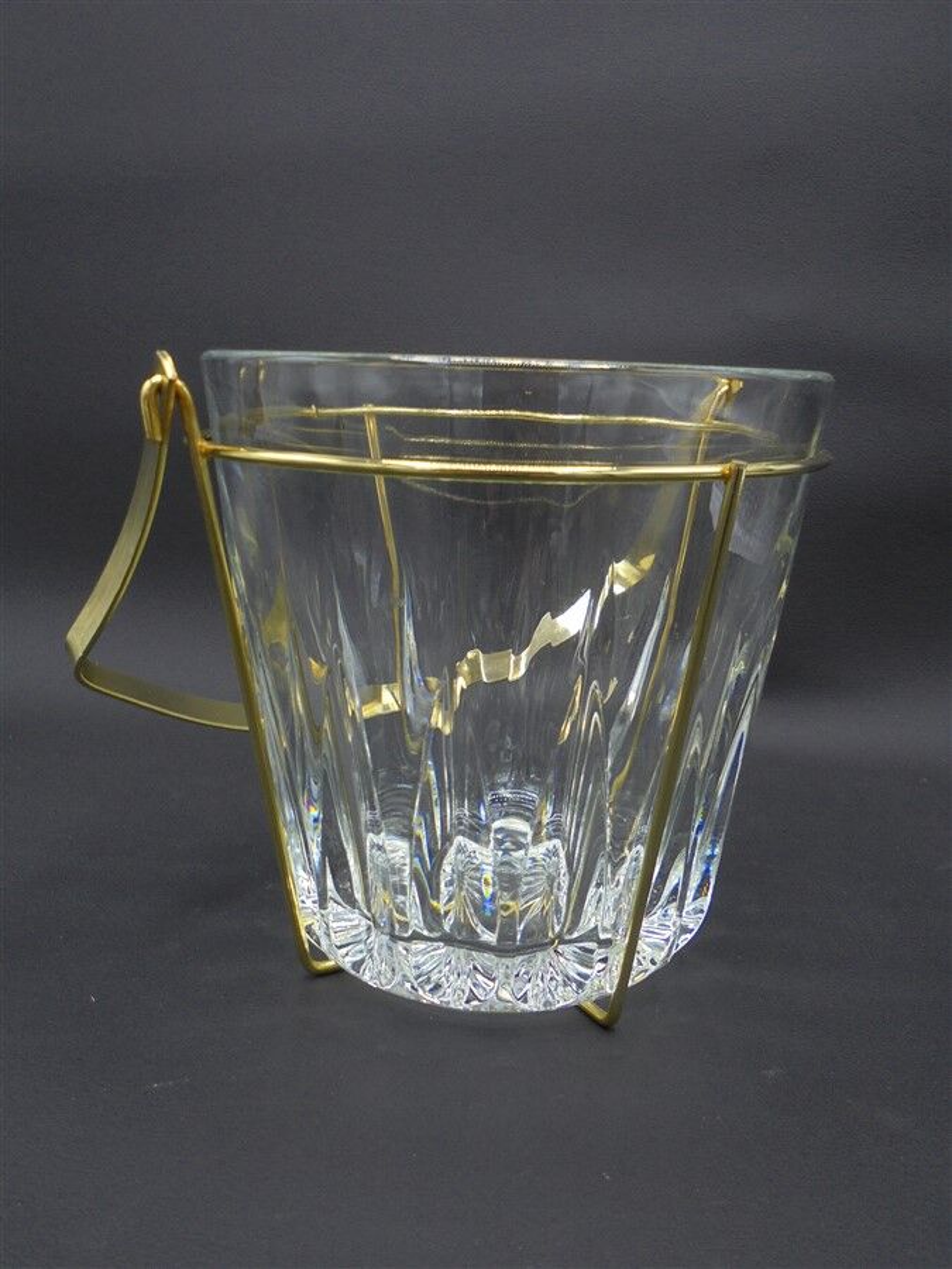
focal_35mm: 29
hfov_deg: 48.2
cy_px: 634
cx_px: 476
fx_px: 1063
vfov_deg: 61.7
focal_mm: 5.3
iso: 100
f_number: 3.7
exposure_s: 1/30
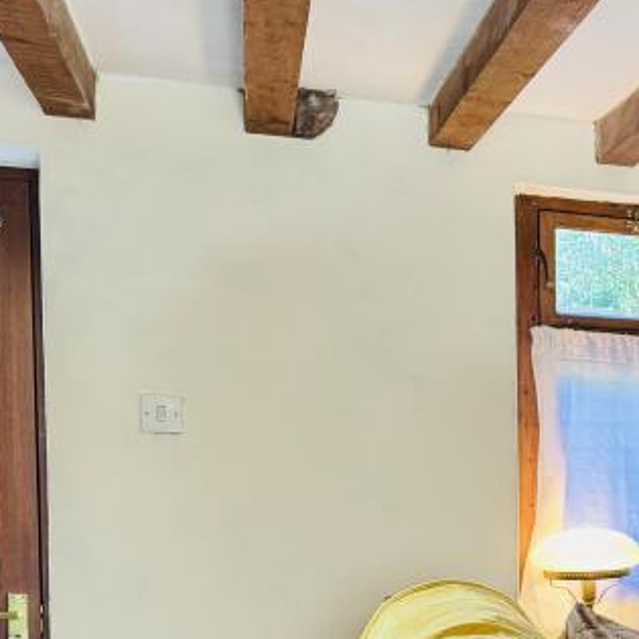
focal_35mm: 69
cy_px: 558
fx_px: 1441
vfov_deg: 24.4
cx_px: 966
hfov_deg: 21.1
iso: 250
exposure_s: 1/50
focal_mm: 6.76
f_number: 1.78
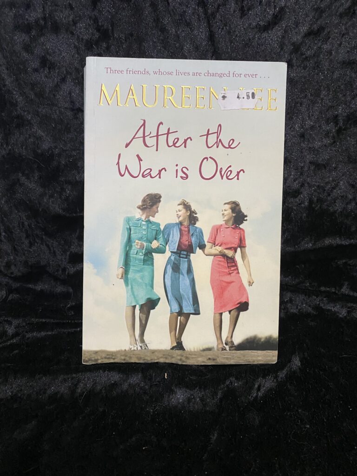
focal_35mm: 26
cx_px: 178
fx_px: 358
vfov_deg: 67.3
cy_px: 238
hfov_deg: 53.1
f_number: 1.8
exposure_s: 1/44
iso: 500
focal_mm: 4.25
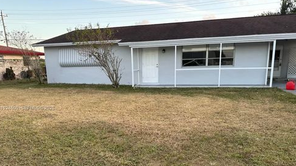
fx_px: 212
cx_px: 147
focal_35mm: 27
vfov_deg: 42.4
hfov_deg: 69.9
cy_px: 108
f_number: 1.78
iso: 100
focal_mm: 6.86
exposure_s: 1/145
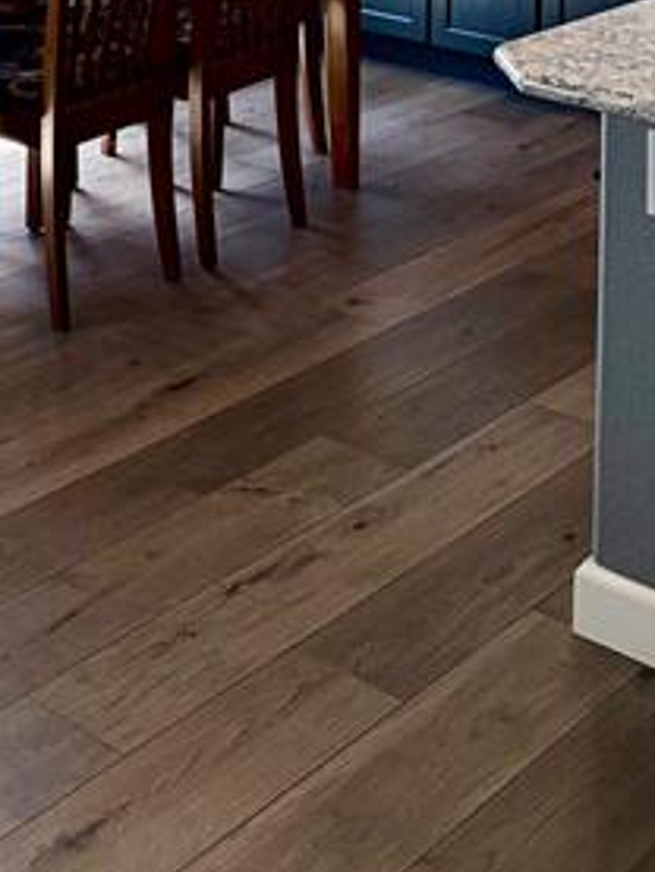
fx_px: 1815
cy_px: -239
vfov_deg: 24.0
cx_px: 151
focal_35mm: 72
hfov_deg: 20.3
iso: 50
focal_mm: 5.96
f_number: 1.6
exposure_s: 1/207
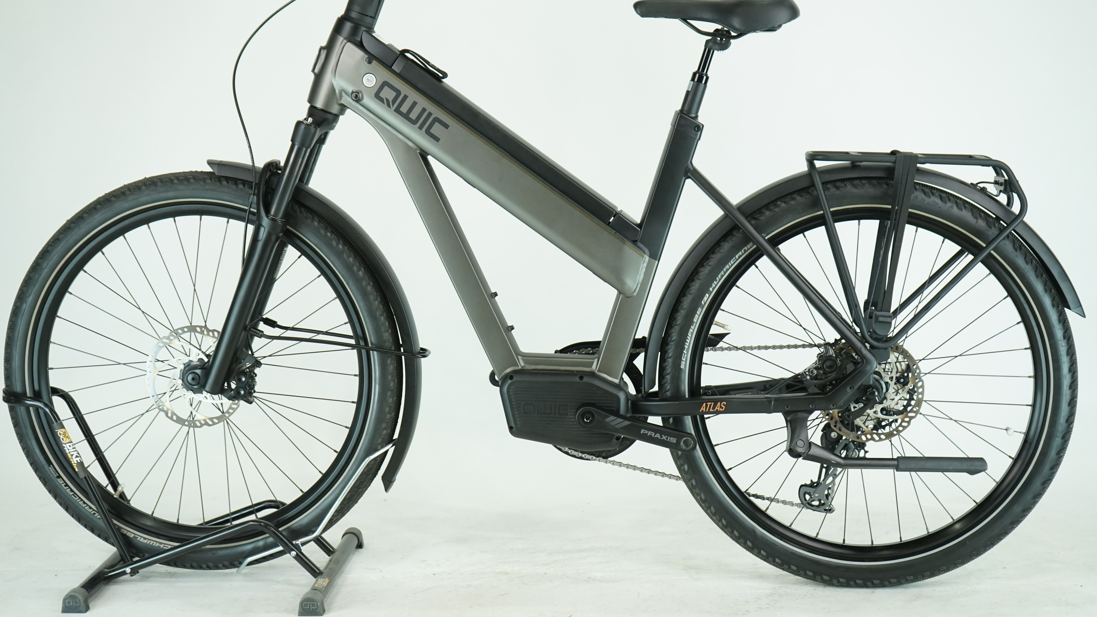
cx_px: 545
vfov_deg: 21.4
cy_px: 245
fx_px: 1629
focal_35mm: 56
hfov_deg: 37.2
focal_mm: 52
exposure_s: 1/200
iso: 1600
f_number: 5.6
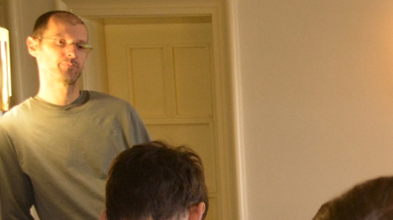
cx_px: 695
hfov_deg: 14.2
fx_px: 1406
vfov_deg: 8.6
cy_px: 389
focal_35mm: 135
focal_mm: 24
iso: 1400
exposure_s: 1/60
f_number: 4
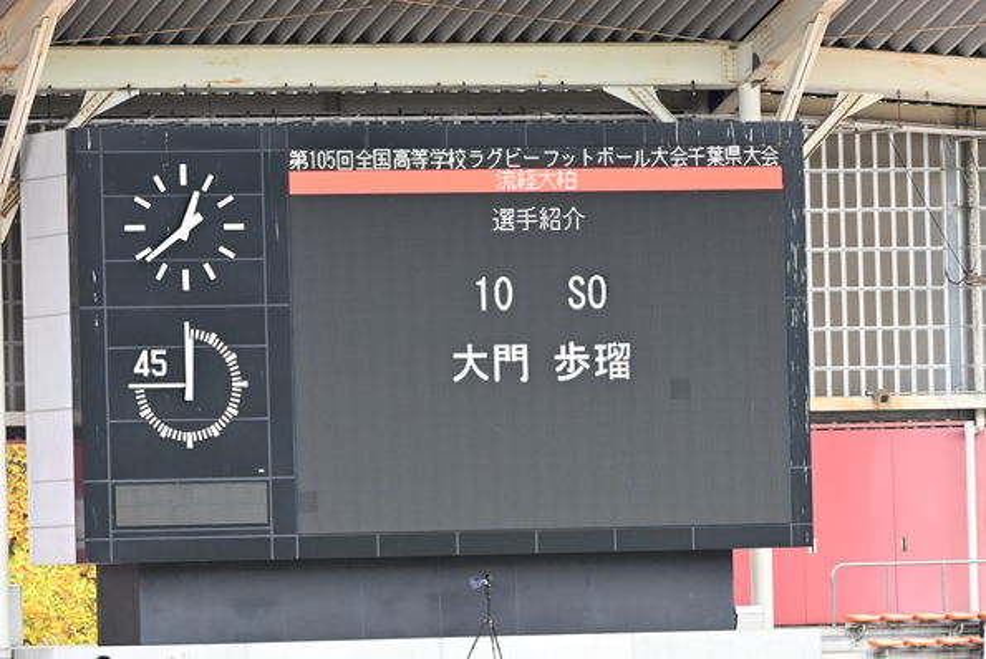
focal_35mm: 390
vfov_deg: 3.5
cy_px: 330
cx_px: 493
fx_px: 10692
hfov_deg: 5.3
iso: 3200
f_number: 5.6
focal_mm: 260
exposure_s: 1/1250
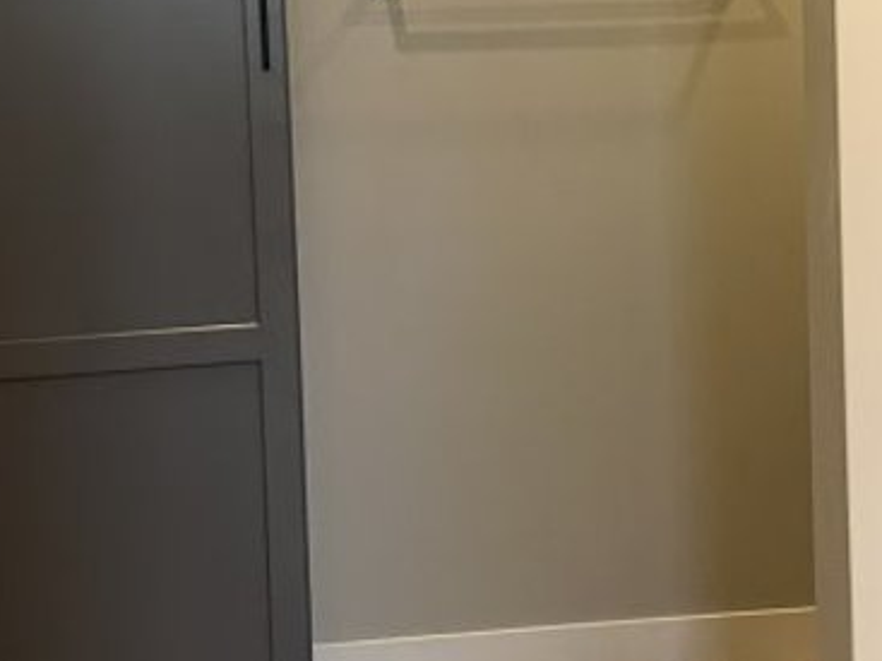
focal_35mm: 99
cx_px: 549
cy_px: 119
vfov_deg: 14.8
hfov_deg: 19.8
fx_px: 2522
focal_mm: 6.86
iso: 125
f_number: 1.78
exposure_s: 1/120
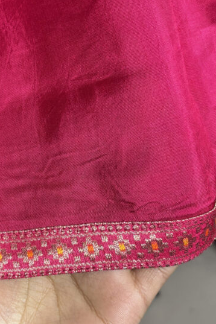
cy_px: 172
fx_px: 423
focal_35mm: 47
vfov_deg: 41.9
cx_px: 49
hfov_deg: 28.2
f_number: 1.6
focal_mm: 5.96
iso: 100
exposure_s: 1/50
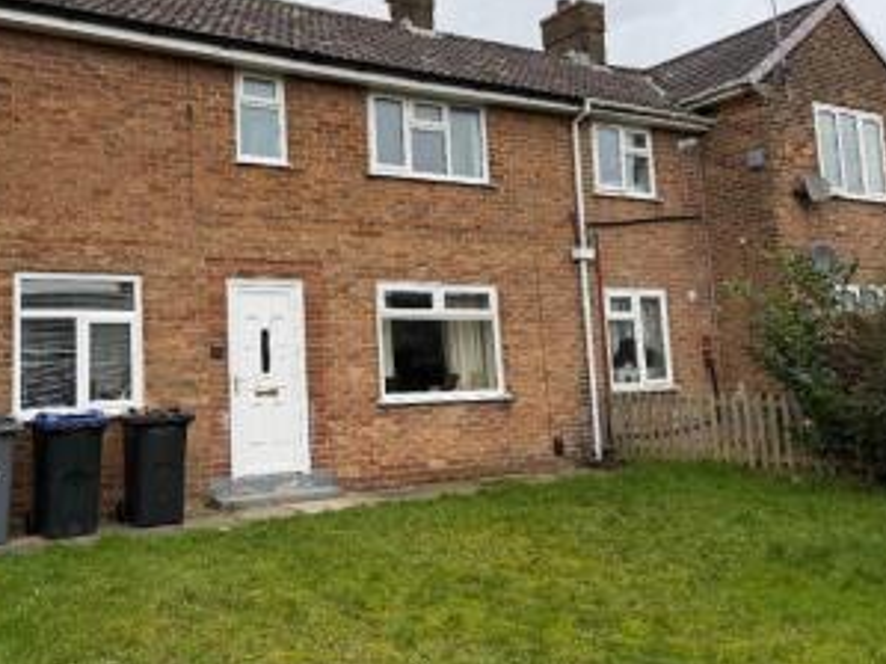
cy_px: 268
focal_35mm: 34
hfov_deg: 53.0
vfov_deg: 41.6
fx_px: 870
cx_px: 301
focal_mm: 6.76
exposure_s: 1/1046
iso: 80
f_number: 1.78
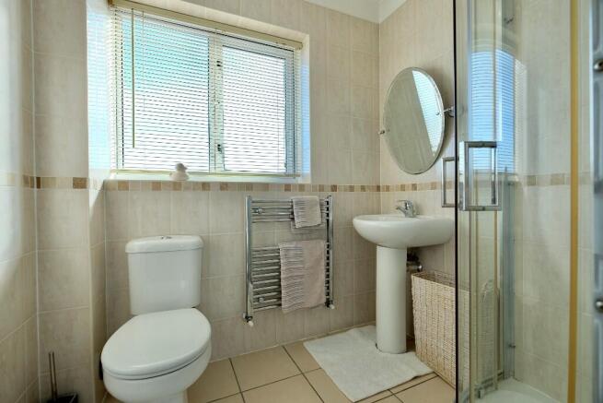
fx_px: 251
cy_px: 202
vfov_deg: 77.4
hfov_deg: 100.4
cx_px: 302
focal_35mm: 15
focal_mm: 10
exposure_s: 1/58
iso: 125
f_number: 4
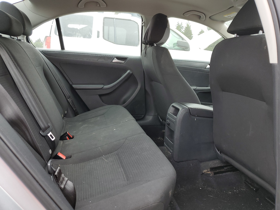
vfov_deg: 53.1
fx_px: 210
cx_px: 140
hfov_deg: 67.3
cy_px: 105
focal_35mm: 26
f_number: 1.5
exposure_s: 1/161
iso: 50
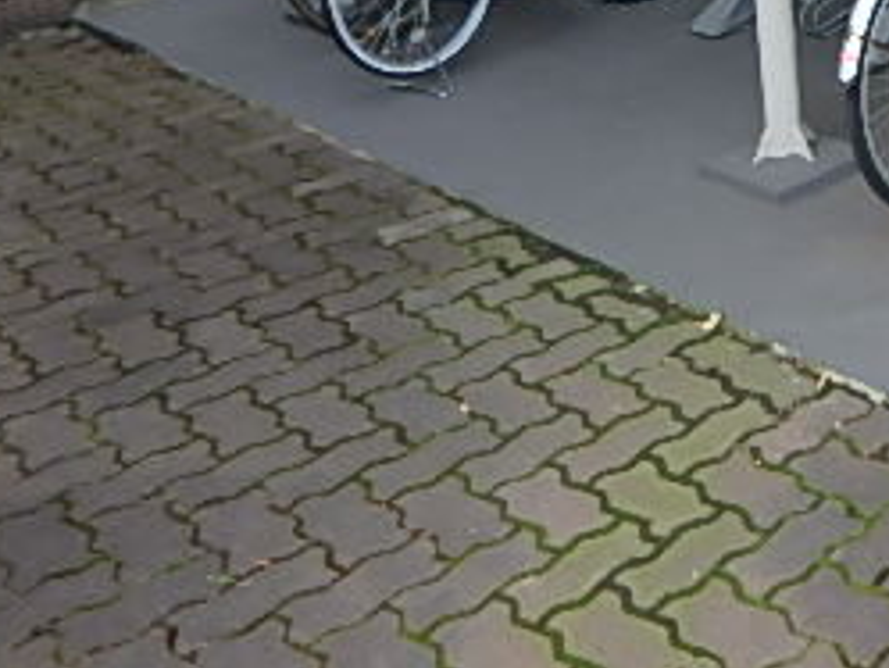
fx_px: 1387
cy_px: -100
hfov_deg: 29.9
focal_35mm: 54
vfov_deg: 24.8
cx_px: 1093
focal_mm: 3.7
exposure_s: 1/60
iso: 125
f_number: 3.5
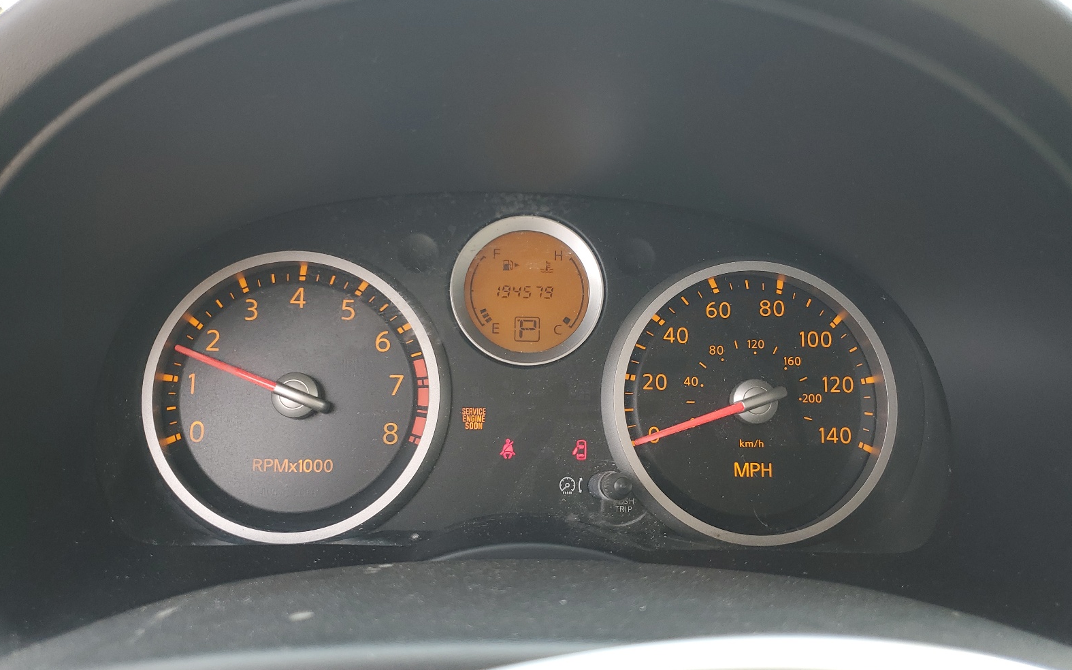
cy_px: 366
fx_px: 818
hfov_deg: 66.5
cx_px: 537
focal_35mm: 28
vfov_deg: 44.5
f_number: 1.5
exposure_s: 1/185
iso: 50
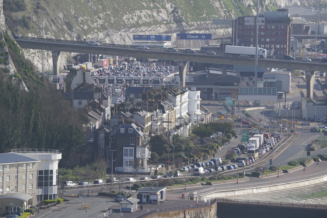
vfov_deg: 2.7
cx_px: 164
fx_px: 4541
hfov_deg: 4.1
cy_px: 109
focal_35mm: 500
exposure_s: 1/2000
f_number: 10
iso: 1250
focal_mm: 500
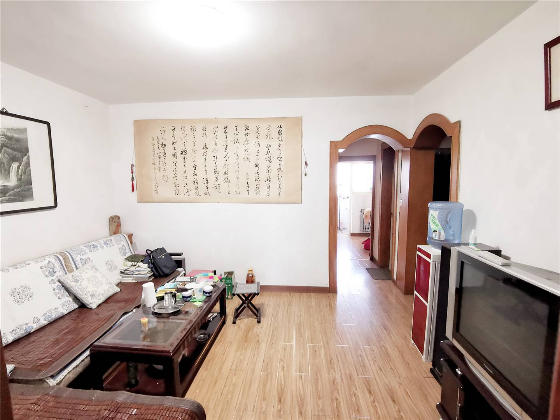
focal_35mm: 17
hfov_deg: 91.0
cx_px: 280
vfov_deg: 74.7
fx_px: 275
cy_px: 210
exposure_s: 1/33.3
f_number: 2.2
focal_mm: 2.26
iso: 640
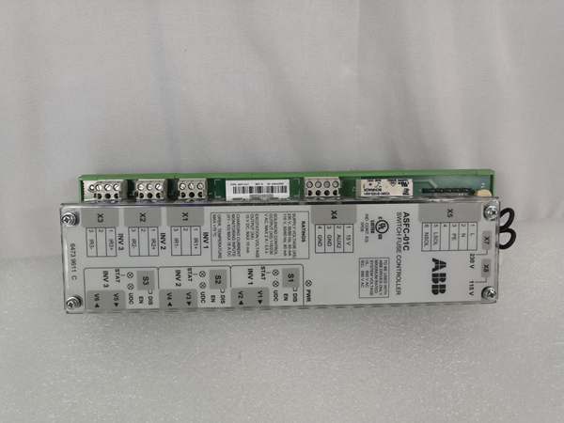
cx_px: 282
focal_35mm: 27
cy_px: 212
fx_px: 440
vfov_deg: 51.4
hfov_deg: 65.3
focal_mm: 3.95
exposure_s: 1/111
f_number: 1.8
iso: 50
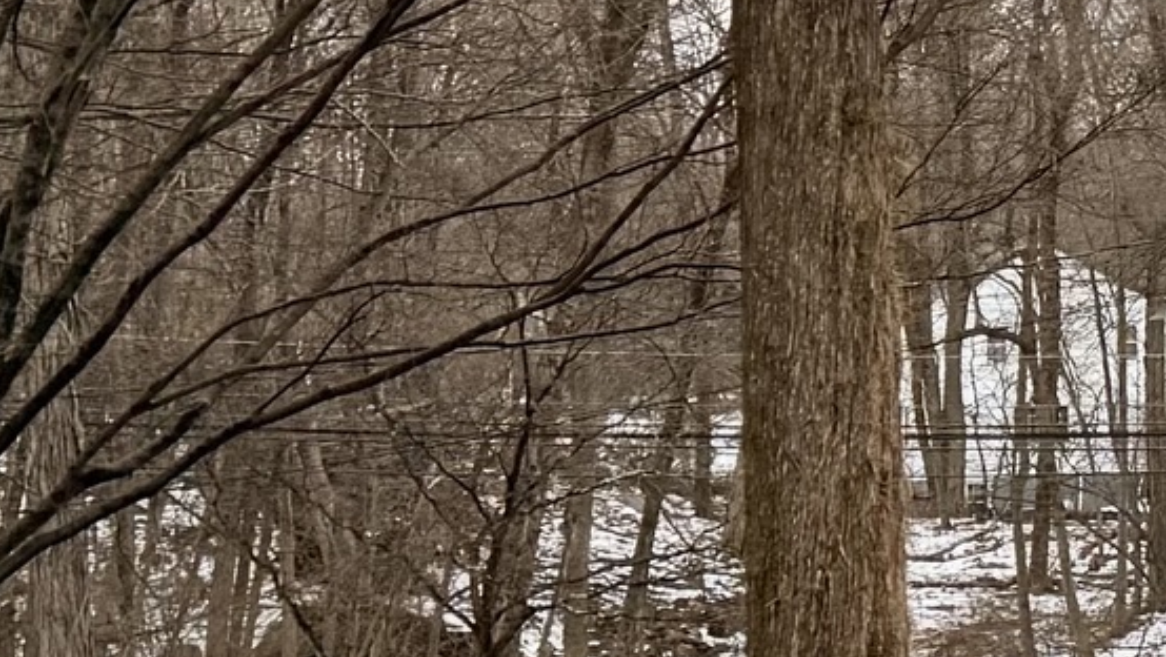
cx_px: 2987
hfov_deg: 11.6
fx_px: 4484
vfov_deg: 8.4
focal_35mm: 145
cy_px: 208
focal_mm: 6.76
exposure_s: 1/708
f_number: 1.78
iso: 80
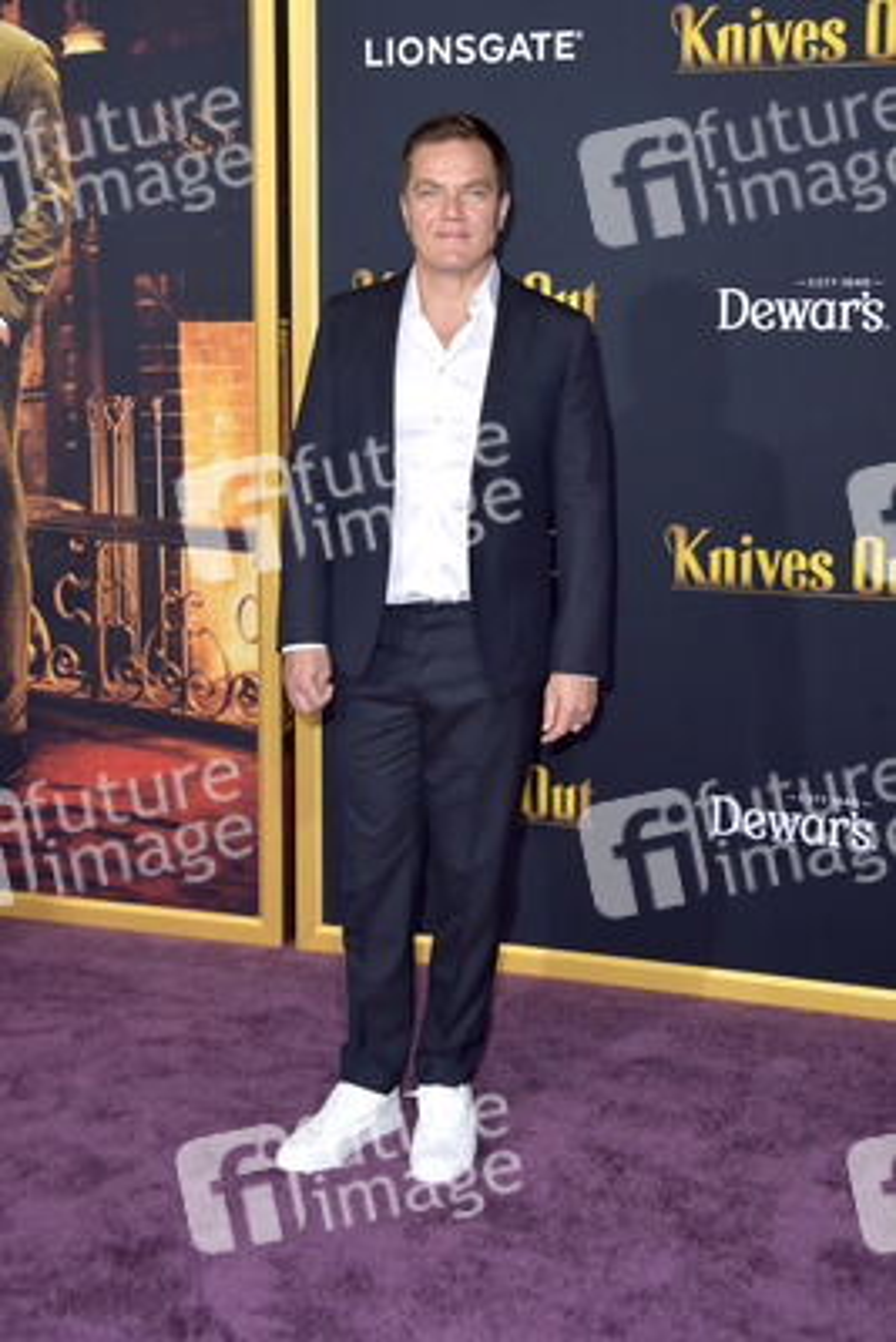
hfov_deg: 31.9
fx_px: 1567
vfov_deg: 46.4
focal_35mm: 42
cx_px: 448
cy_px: 671
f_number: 7.1
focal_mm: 42
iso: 500
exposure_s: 1/250
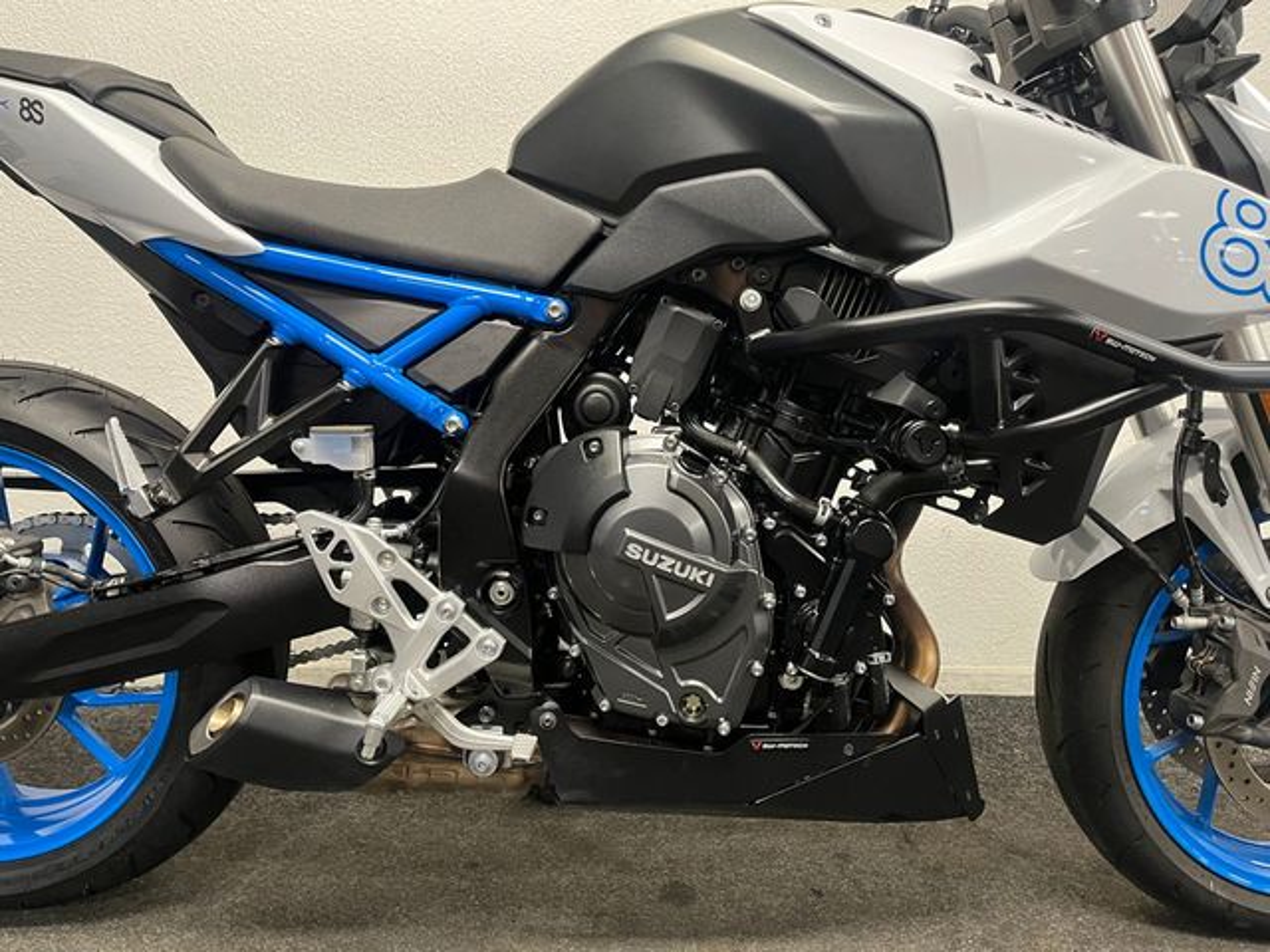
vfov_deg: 53.1
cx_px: 635
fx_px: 954
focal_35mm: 26
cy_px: 476
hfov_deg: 67.3
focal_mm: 5.1
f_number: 1.6
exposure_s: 1/50
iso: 400
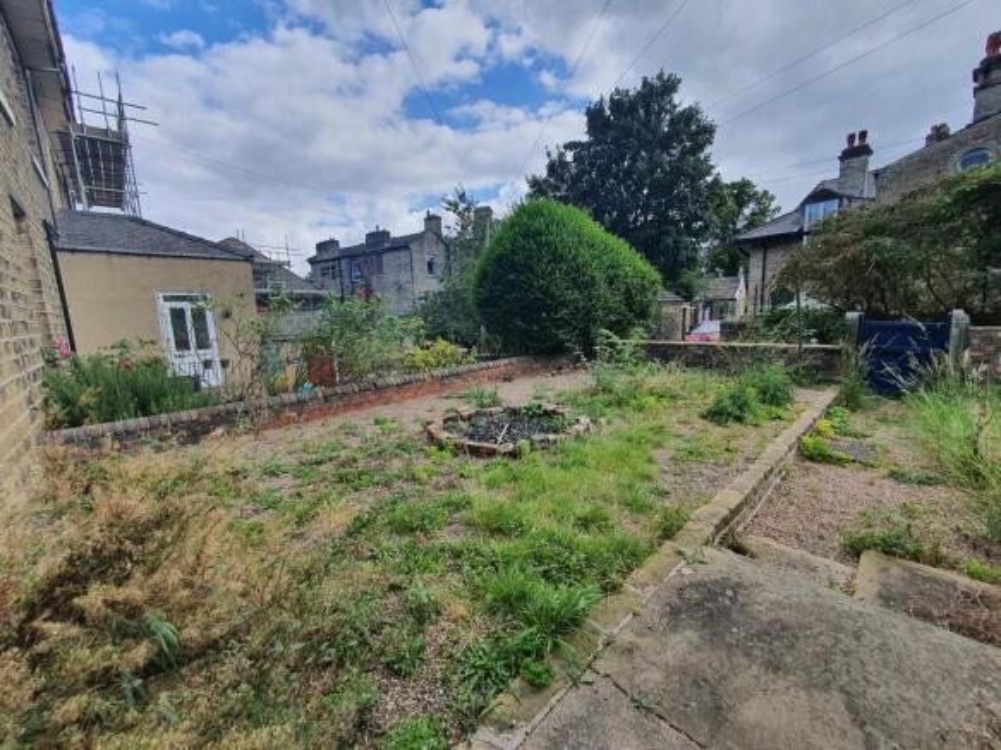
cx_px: 500
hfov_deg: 106.2
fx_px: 376
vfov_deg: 89.9
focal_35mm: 13
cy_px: 375
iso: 50
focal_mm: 1.8
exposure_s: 1/558
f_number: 2.2
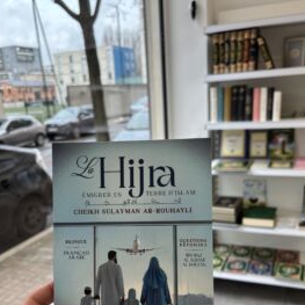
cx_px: 140
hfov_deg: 47.2
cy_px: 213
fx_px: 349
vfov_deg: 46.2
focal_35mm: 35
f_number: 1.6
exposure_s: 1/100
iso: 50
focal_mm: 5.96
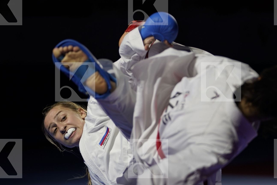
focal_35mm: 179
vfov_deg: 7.7
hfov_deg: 11.5
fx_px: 1377
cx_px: 148
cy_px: 82
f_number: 2.8
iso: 640
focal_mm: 128
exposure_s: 1/1000
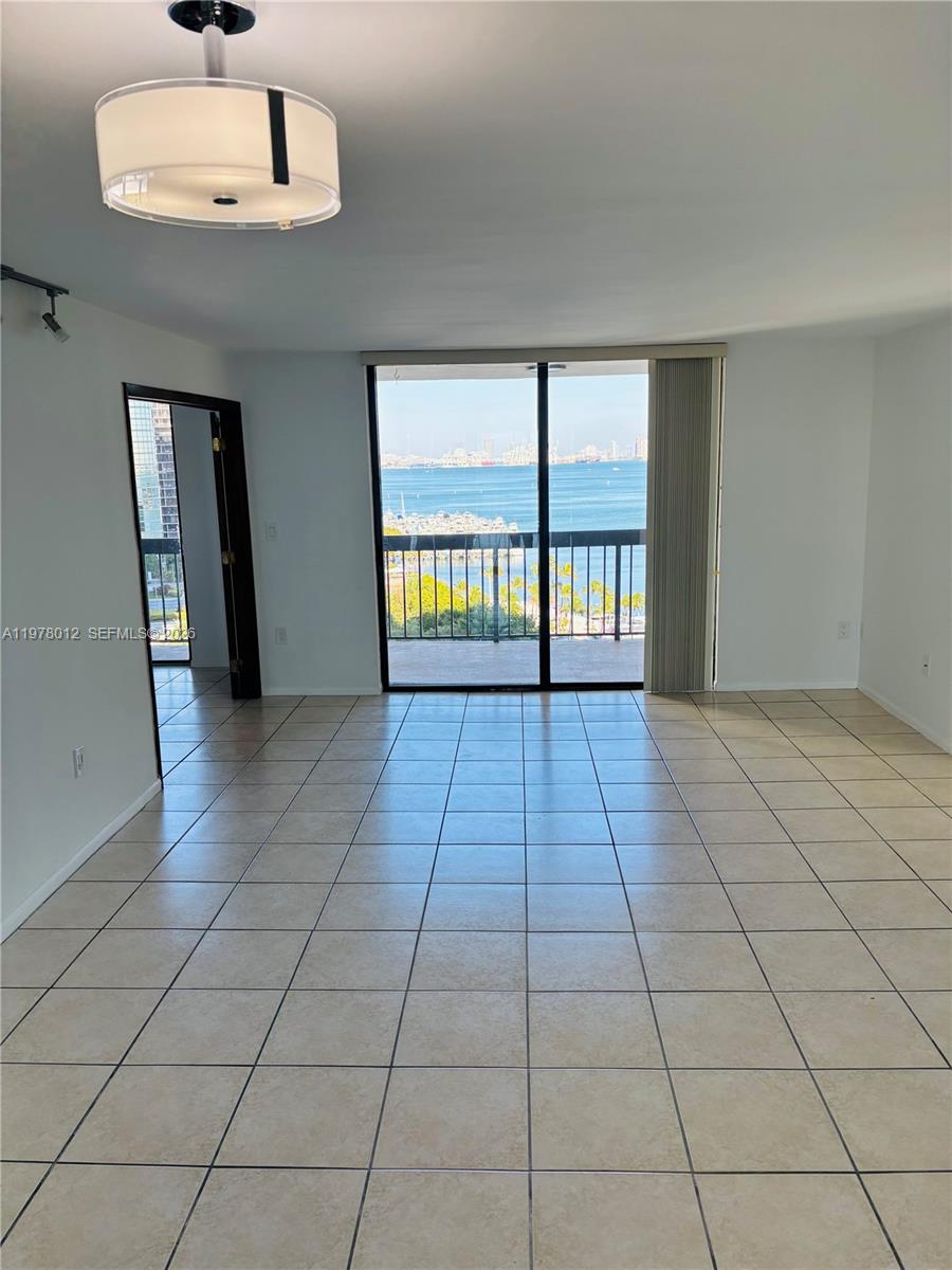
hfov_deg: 53.1
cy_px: 635
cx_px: 476
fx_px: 953
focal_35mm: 26
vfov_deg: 67.3
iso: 50
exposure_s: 1/370
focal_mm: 5.96
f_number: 1.6
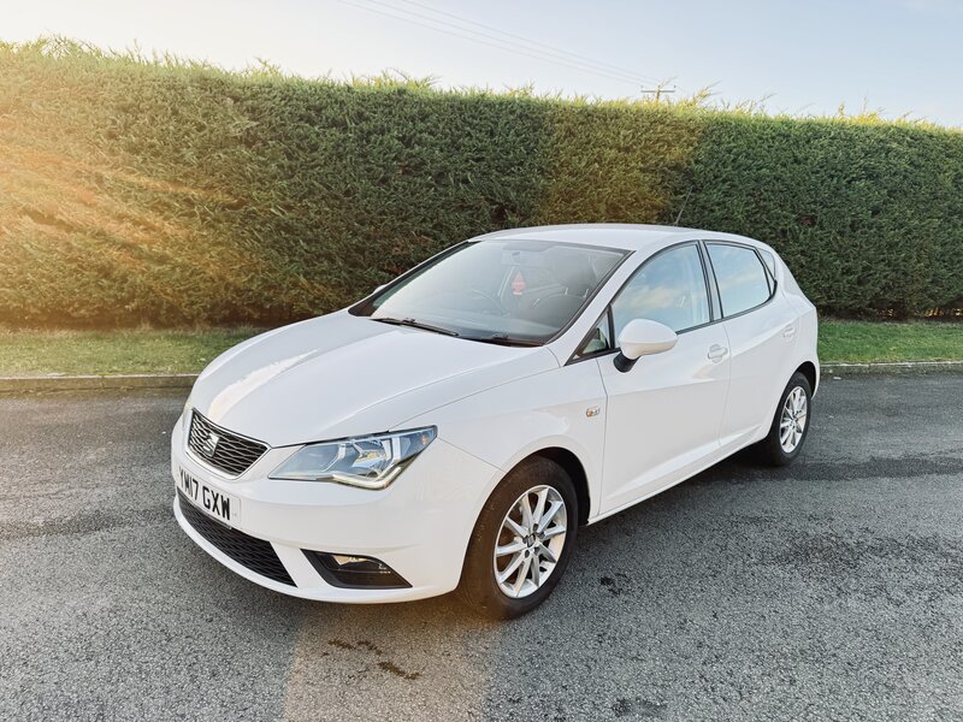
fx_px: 668
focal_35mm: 24
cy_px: 361
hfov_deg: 71.6
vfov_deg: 56.8
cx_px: 482
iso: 80
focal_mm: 6.76
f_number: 1.78
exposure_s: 1/200
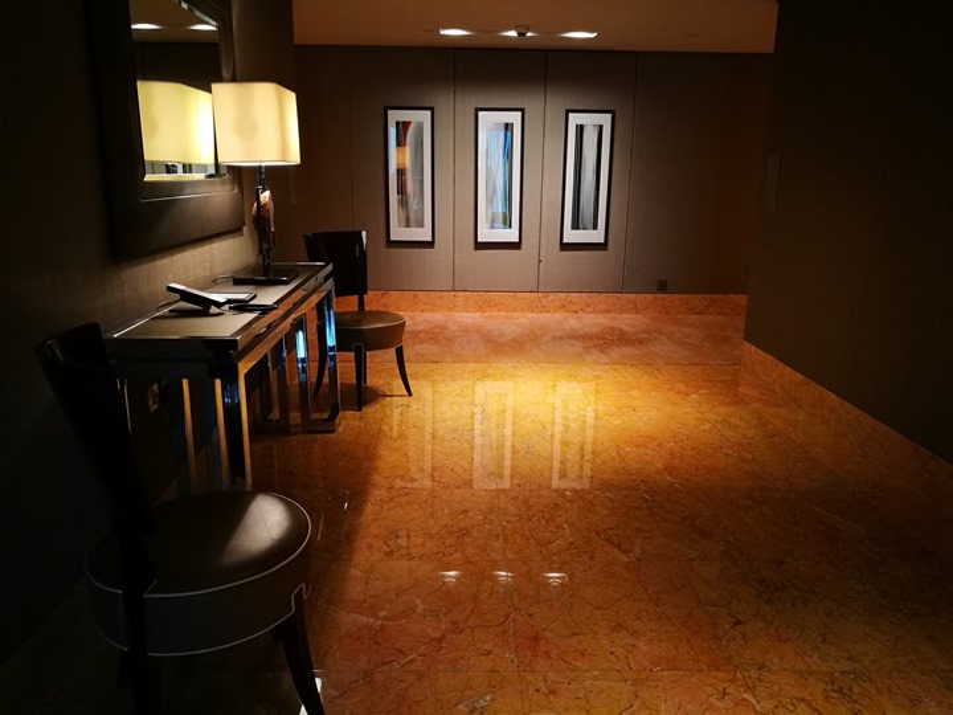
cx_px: 476
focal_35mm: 27
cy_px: 358
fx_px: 743
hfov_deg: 65.3
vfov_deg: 51.4
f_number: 2.2
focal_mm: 4.5
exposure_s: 1/24
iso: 400
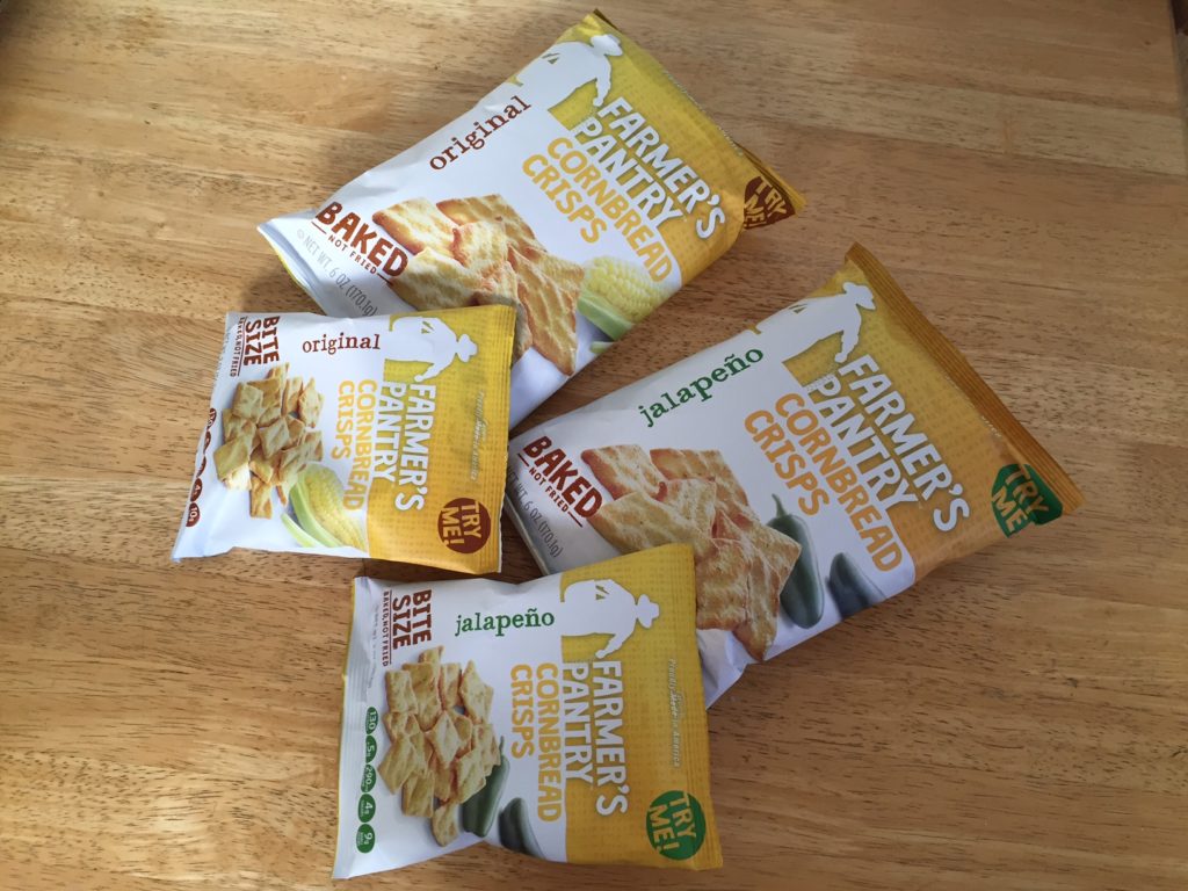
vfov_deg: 48.2
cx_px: 594
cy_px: 446
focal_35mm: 29
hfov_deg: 61.7
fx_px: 995
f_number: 2.2
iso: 80
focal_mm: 4.15
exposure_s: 1/30
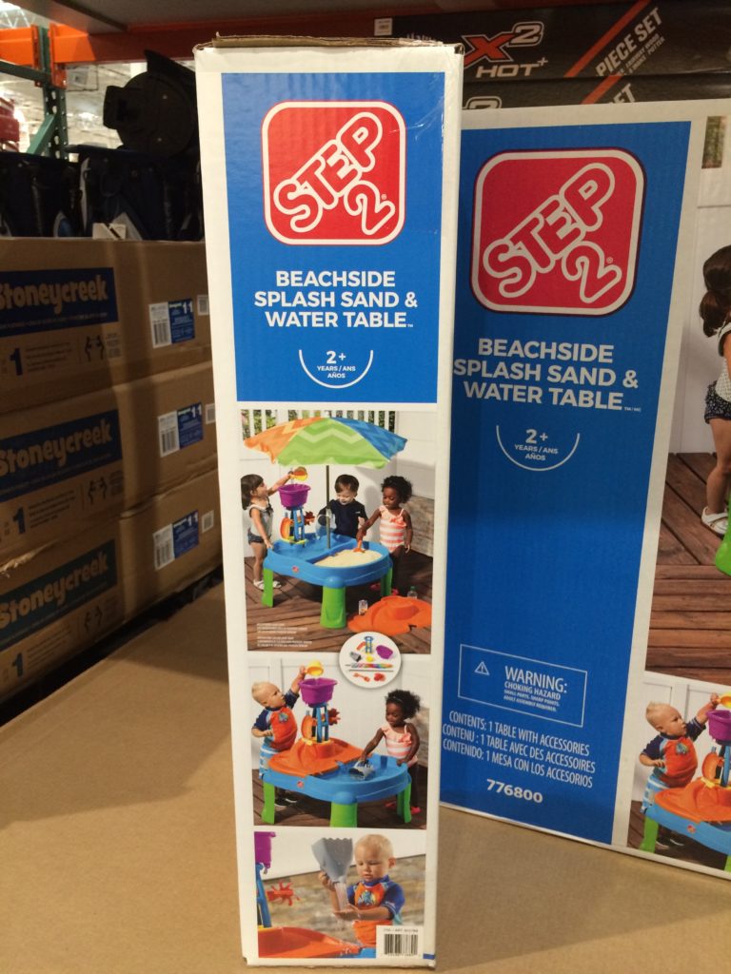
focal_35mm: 29
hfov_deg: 48.2
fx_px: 817
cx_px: 366
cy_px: 487
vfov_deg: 61.7
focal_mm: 4.15
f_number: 2.2
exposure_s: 1/30
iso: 125
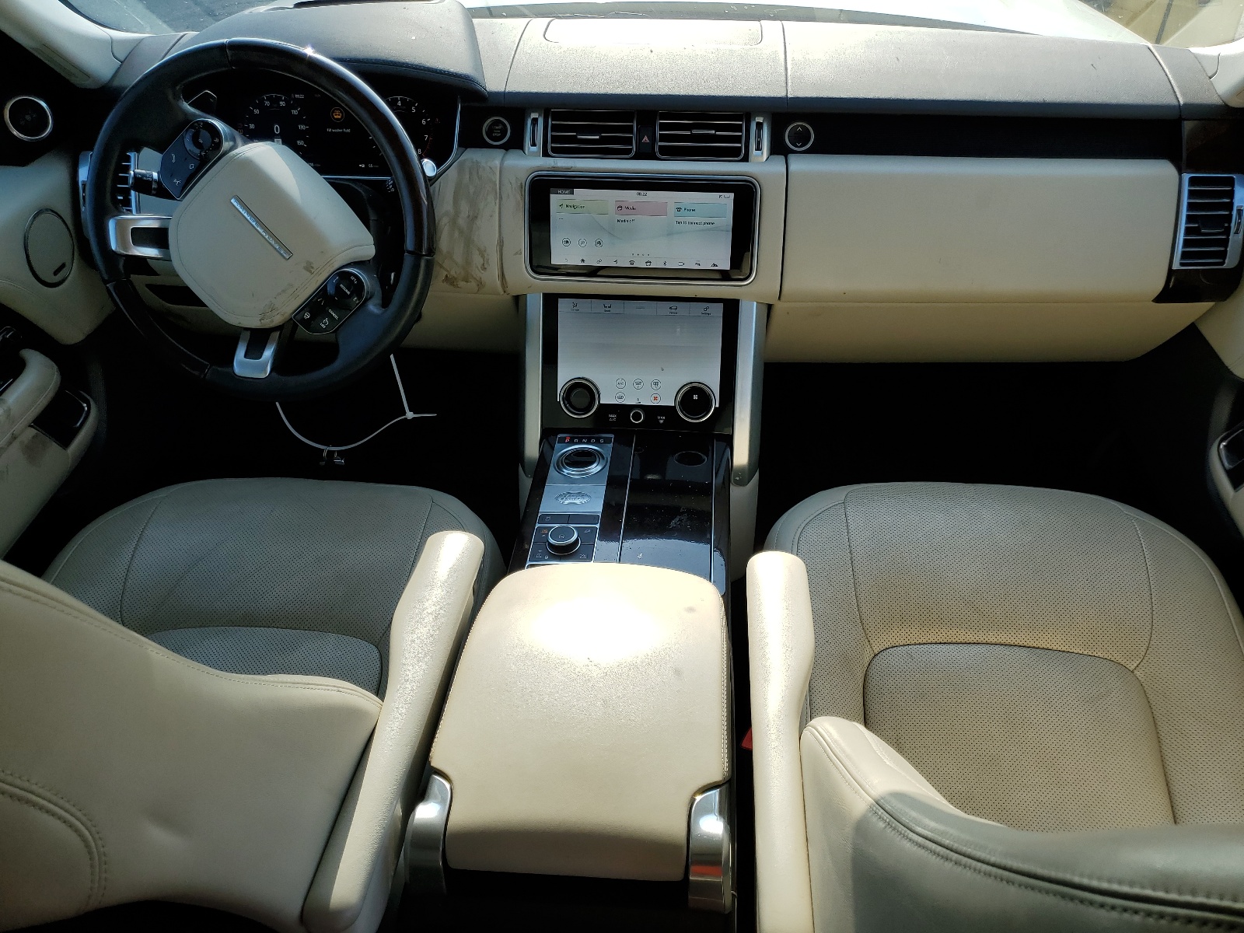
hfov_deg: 67.3
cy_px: 466
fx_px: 934
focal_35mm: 26
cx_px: 622
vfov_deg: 53.1
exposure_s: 1/1111
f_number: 1.5
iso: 50
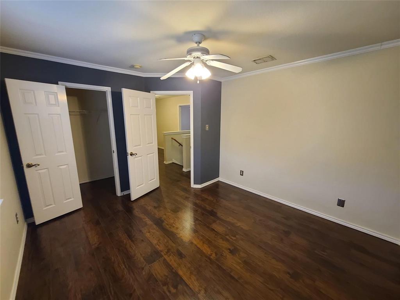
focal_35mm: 13
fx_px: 150
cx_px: 200
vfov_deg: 89.9
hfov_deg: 106.2
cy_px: 150
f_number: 2.2
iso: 320
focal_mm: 2.2
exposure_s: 1/40
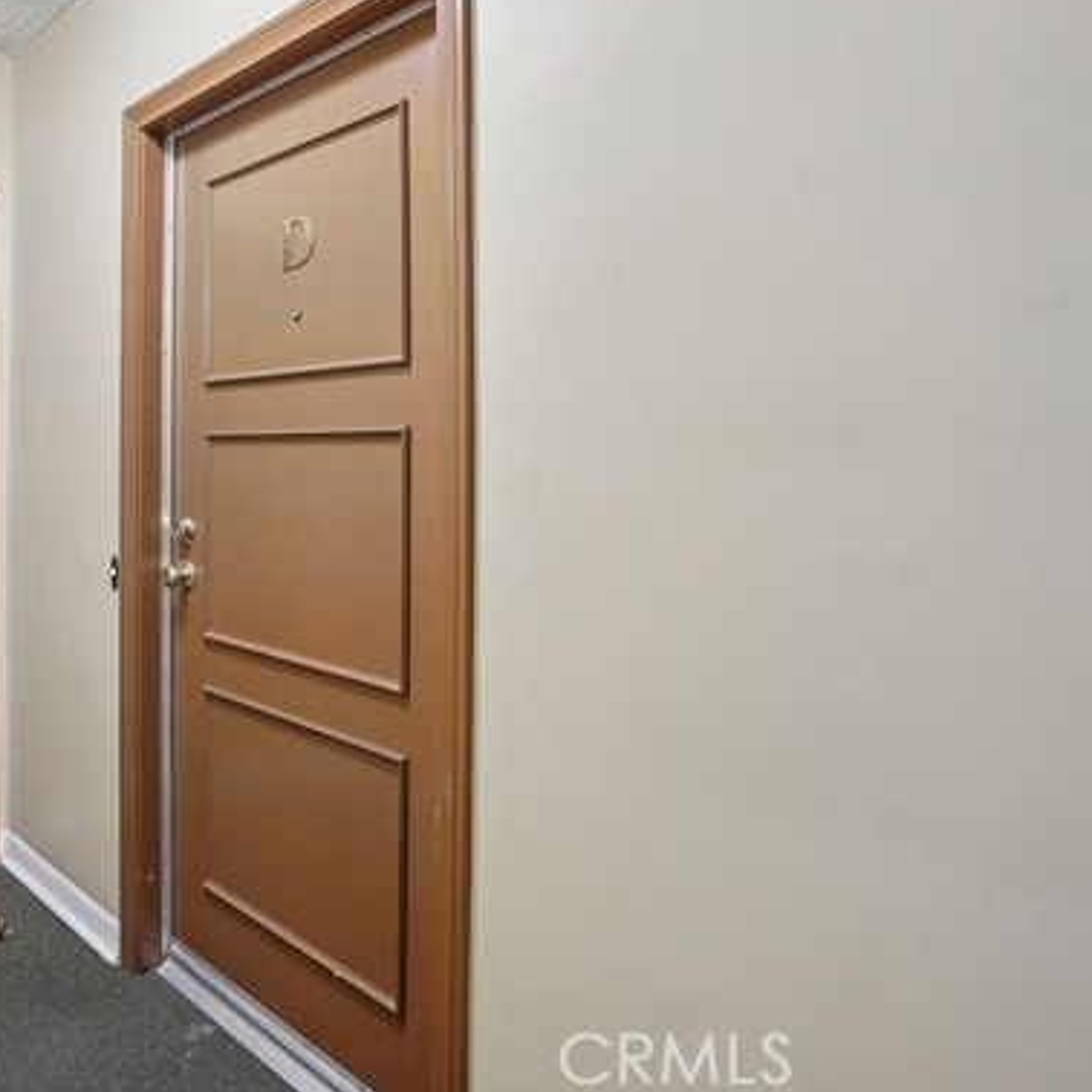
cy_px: 485
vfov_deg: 67.1
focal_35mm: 23
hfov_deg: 63.0
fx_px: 821
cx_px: 260
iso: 400
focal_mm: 16
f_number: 8
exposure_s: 1/1.25
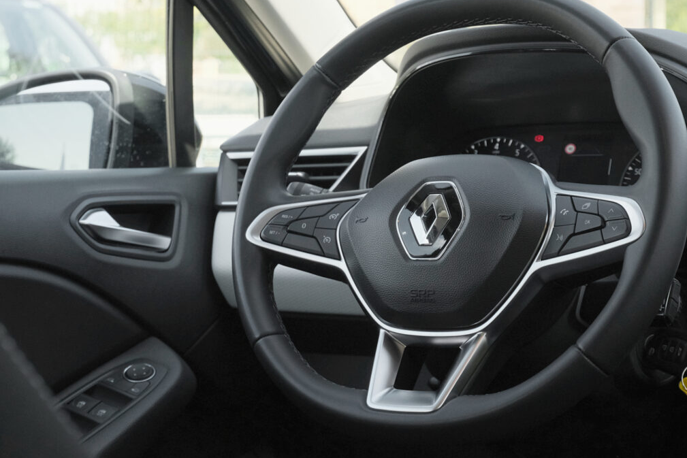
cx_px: 343
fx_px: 1317
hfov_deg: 29.2
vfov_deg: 19.7
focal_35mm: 69
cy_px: 230
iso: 2000
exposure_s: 1/400
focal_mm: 45
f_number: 8
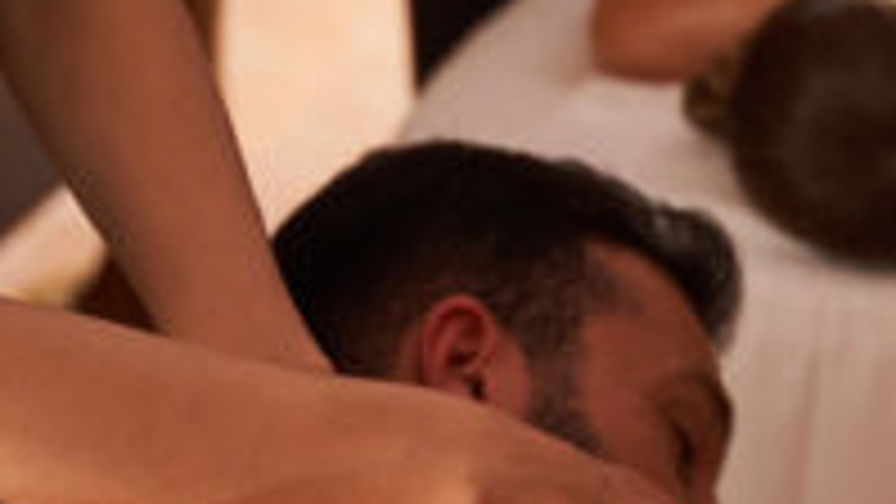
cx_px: 621
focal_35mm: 142
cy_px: 315
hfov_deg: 15.1
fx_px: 3374
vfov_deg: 8.5
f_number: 2.8
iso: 500
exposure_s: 1/80
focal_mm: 45
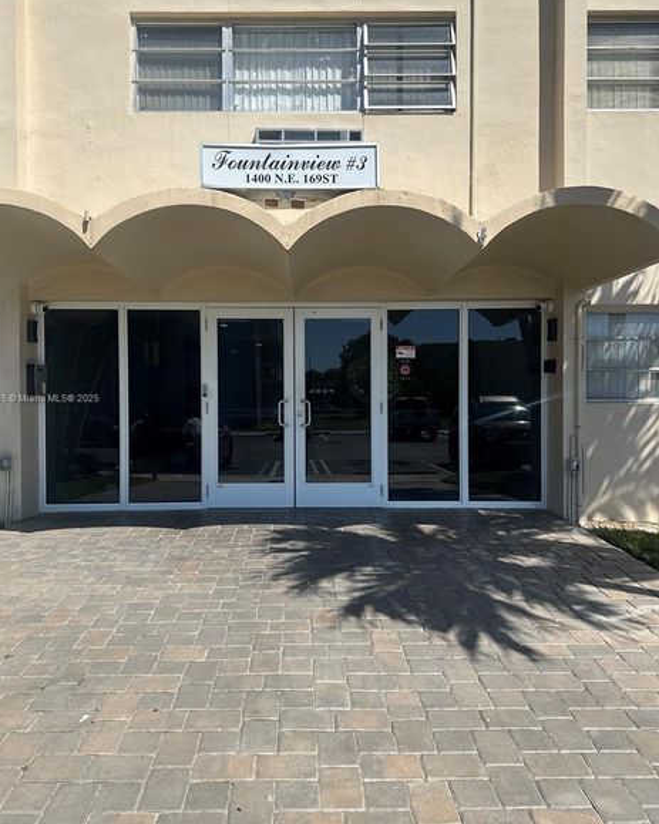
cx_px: 310
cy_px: 399
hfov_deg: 53.1
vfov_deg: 64.1
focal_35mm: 27
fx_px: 658
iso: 80
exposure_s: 1/5848
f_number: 1.78
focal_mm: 6.86
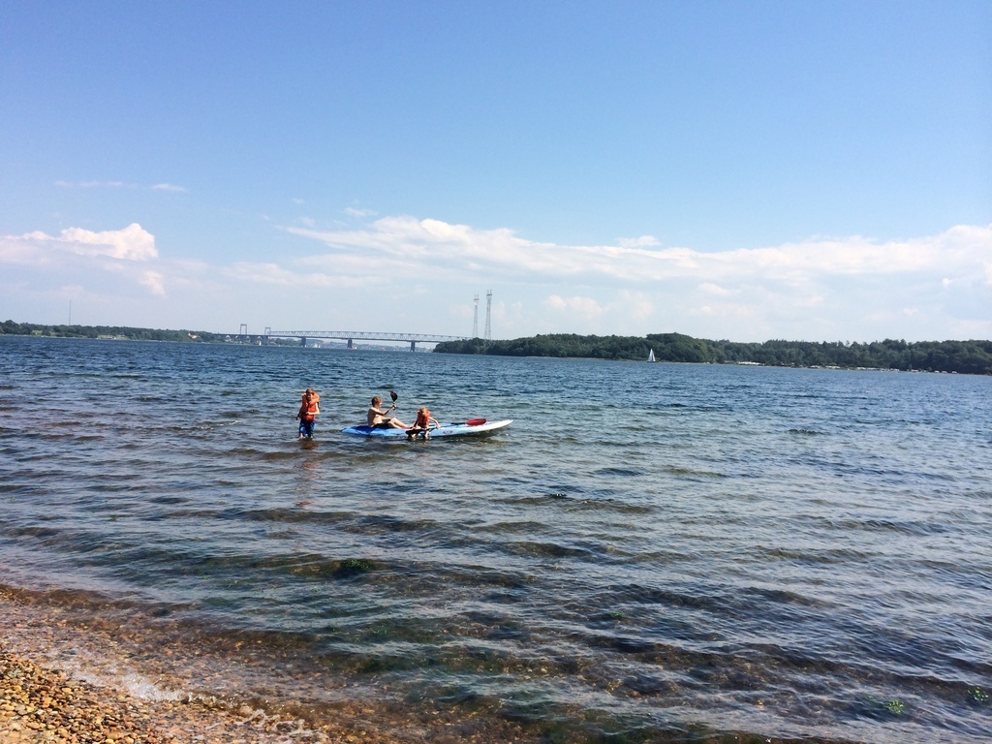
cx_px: 496
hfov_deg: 60.0
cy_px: 372
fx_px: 860
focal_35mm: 30
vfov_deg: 46.8
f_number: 2.2
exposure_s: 1/2564
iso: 40
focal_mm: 4.12
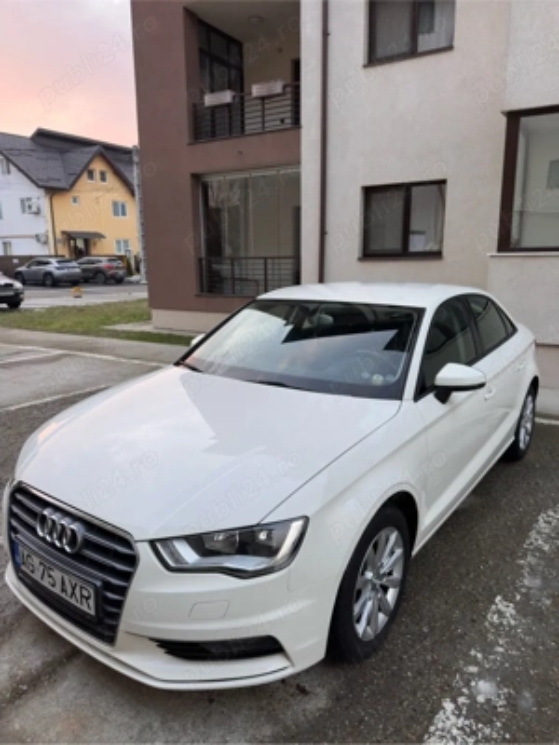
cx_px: 280
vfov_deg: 71.6
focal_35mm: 24
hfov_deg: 56.8
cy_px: 372
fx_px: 517
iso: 125
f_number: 1.78
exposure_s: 1/103
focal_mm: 6.86
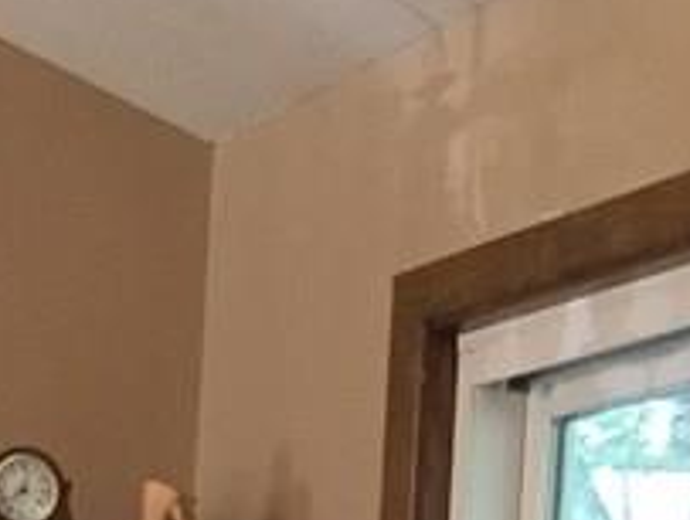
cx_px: -367
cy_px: 1009
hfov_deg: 12.0
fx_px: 3115
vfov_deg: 9.0
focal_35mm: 156
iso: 125
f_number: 2.4
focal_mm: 3.3
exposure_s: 1/30
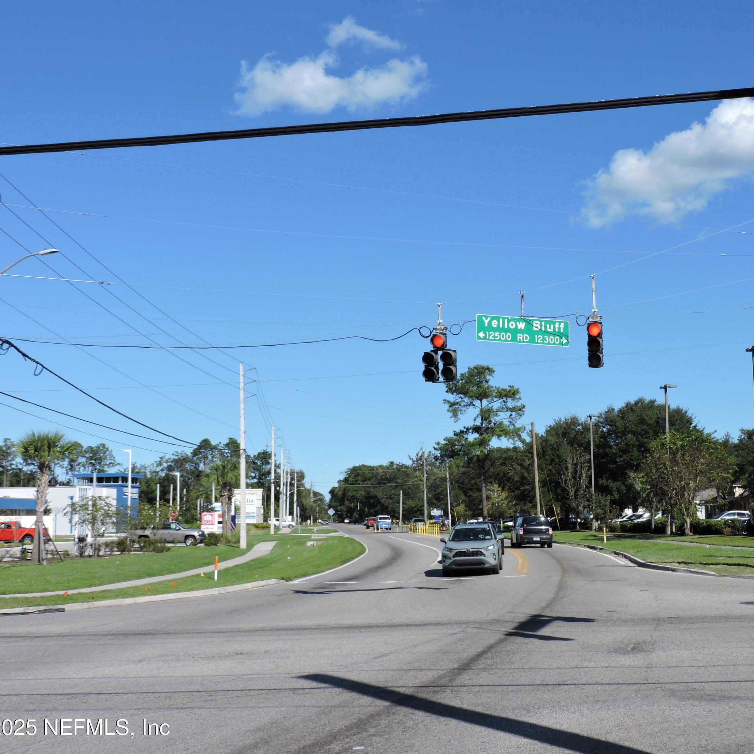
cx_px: 483
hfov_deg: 35.1
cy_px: 379
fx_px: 1183
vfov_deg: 35.4
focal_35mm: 48
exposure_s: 1/1250
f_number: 3.3
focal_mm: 7.1
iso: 100
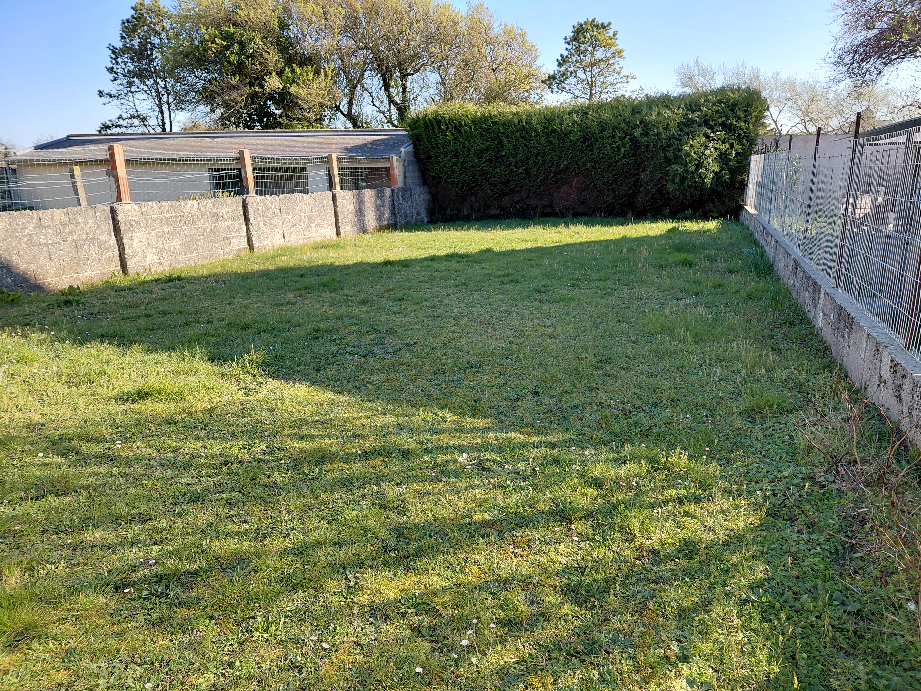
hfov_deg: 69.4
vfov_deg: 54.9
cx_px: 460
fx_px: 665
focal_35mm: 25
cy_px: 346
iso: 50
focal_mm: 4.69
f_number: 1.8
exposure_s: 1/552
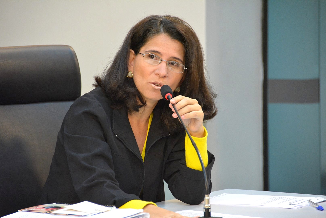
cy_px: 109
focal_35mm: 300
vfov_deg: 4.6
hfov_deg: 6.9
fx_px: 2719
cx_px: 163
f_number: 5.6
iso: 2800
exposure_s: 1/125
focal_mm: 200
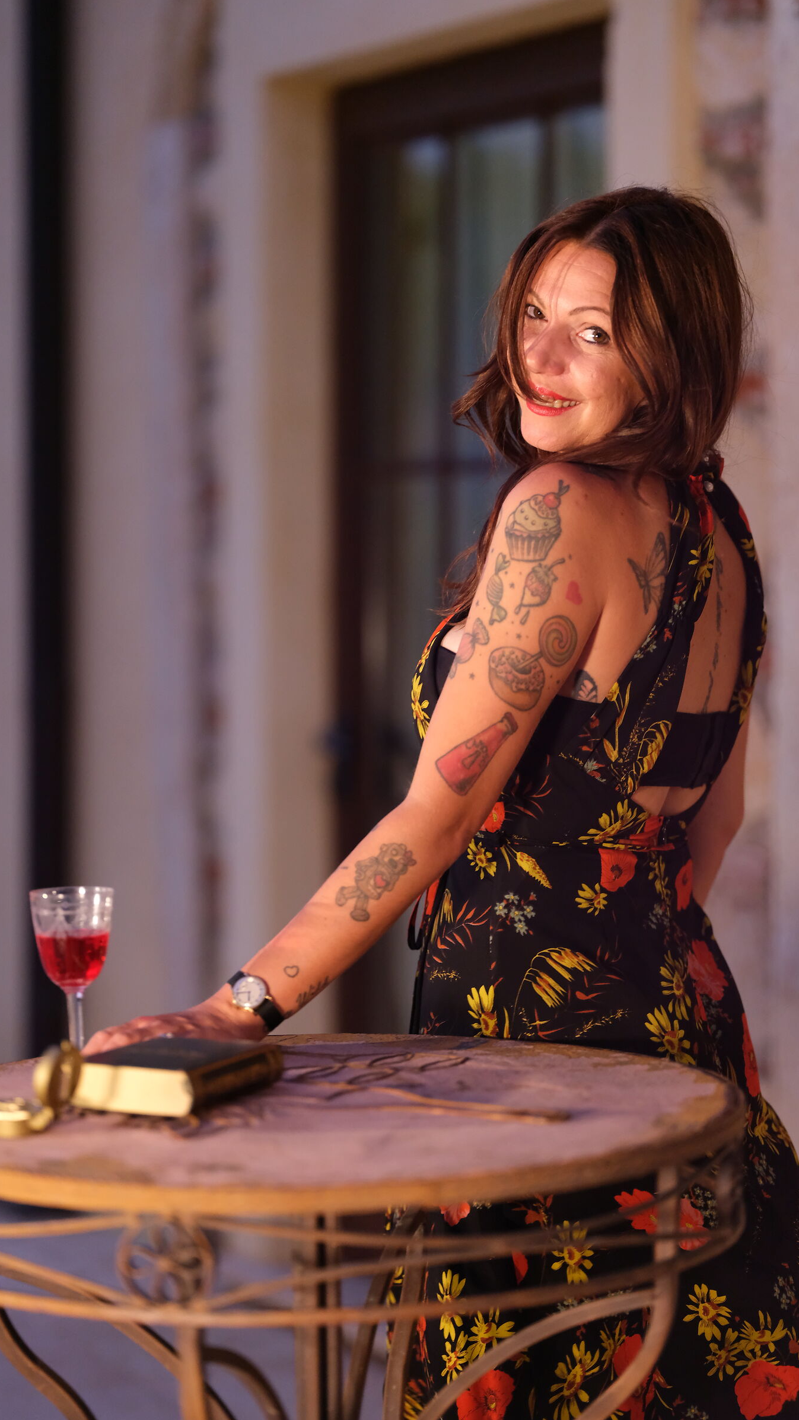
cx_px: 375
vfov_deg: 22.5
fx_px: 3579
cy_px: 710
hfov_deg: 12.7
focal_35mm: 95
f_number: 2
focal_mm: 110
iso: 4000
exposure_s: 1/220
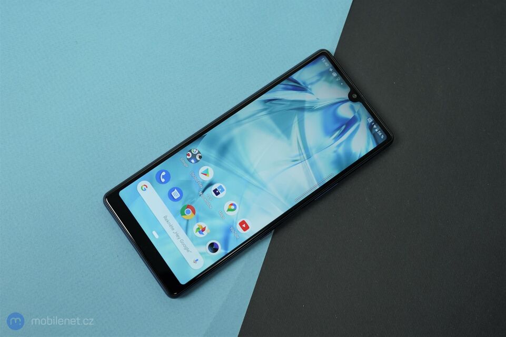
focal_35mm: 38
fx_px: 534
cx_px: 253
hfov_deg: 50.7
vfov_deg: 35.0
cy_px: 168
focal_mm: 38
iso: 400
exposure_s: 1/160
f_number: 4
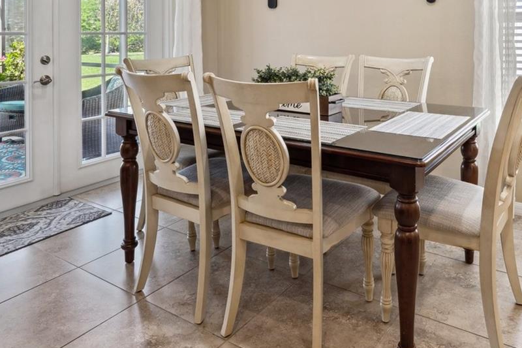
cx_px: 339
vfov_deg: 42.5
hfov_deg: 64.1
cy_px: 35
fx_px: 406
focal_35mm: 28
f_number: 8
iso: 100
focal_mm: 14
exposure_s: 1/6
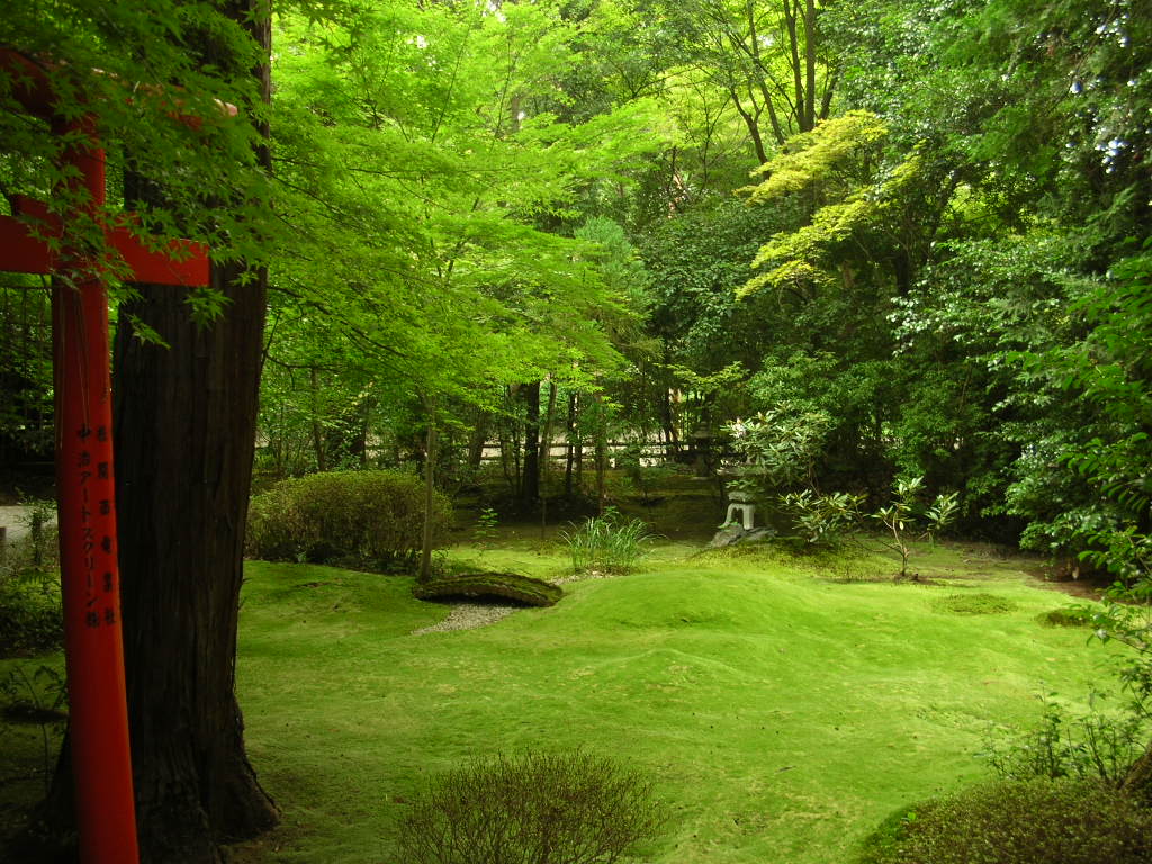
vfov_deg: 40.7
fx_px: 1165
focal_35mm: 35
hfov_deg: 52.6
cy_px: 432
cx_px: 576
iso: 50
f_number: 2.8
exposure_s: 1/12.5
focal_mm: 5.8
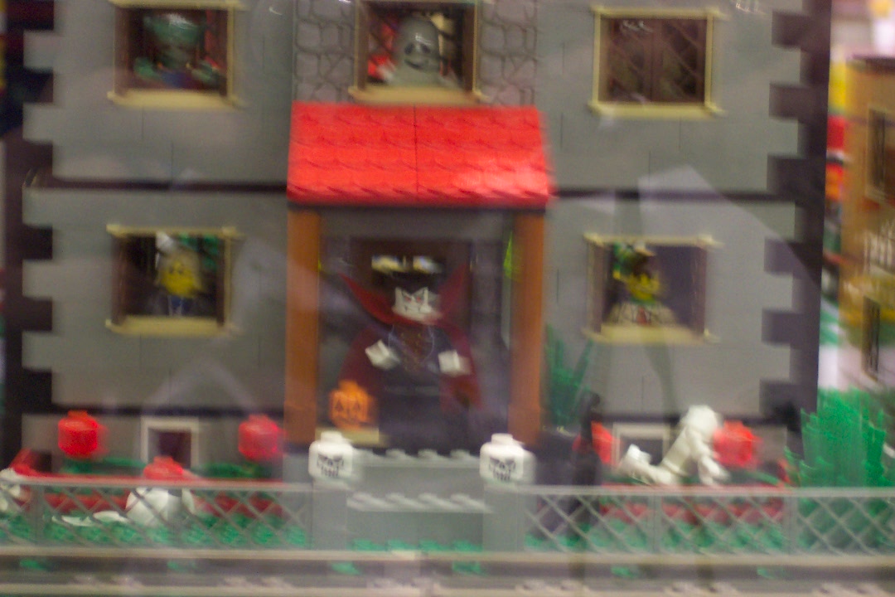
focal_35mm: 114
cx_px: 448
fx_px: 2834
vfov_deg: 12.0
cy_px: 298
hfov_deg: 17.9
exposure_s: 1/8
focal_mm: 24
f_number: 4.8
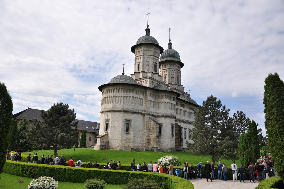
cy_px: 94
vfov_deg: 47.8
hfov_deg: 67.4
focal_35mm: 27
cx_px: 142
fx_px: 213
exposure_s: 1/1600
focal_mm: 18
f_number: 5
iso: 200
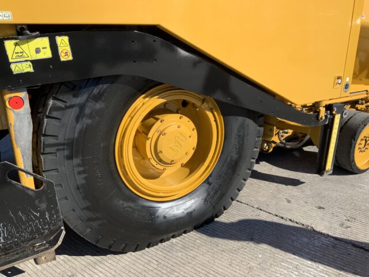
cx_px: 184
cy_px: 138
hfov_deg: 61.7
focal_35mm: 29
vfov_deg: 48.2
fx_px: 309
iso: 16
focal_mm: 3
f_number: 1.8
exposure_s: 1/1451
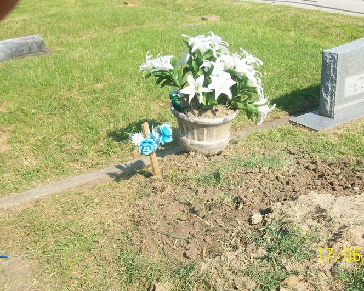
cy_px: 131
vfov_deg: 37.3
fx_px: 431
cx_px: 209
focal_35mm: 40
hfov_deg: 45.7
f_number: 5.5
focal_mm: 5.7
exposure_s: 1/280
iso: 80
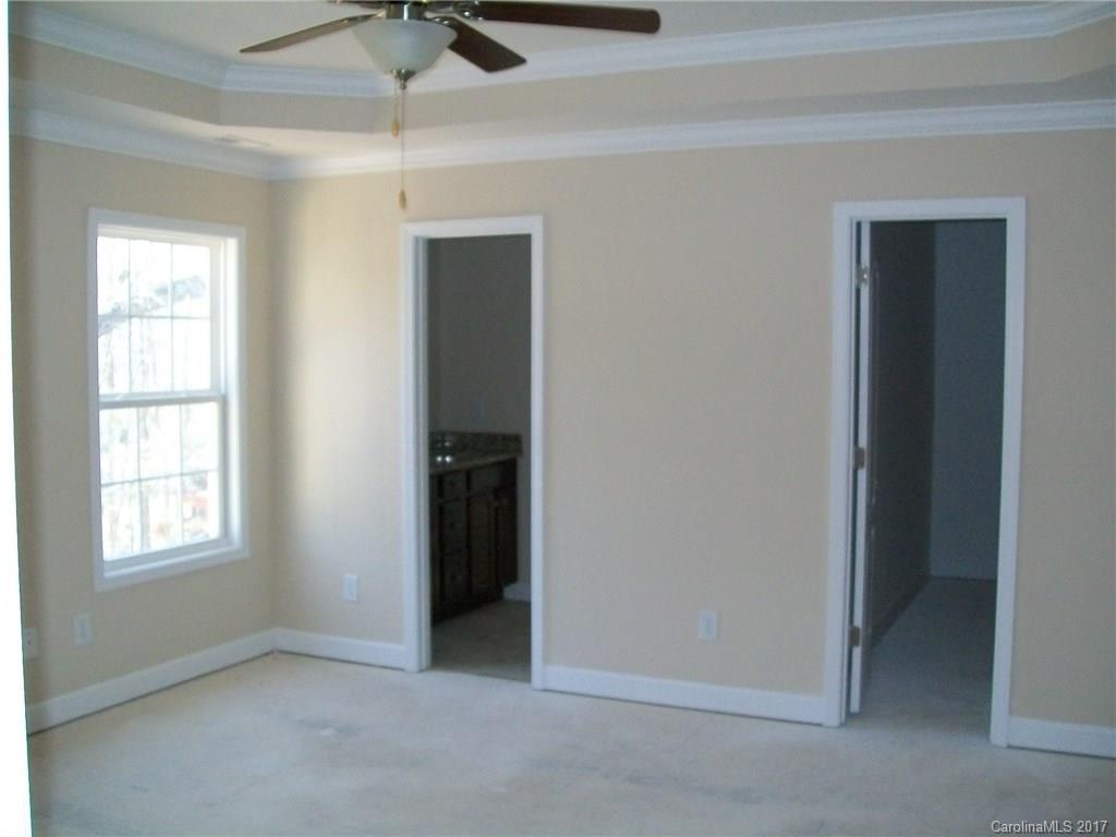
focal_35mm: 36
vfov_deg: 39.7
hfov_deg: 51.4
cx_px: 558
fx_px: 1161
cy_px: 418
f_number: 2.7
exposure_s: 1/60
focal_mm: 6
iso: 160
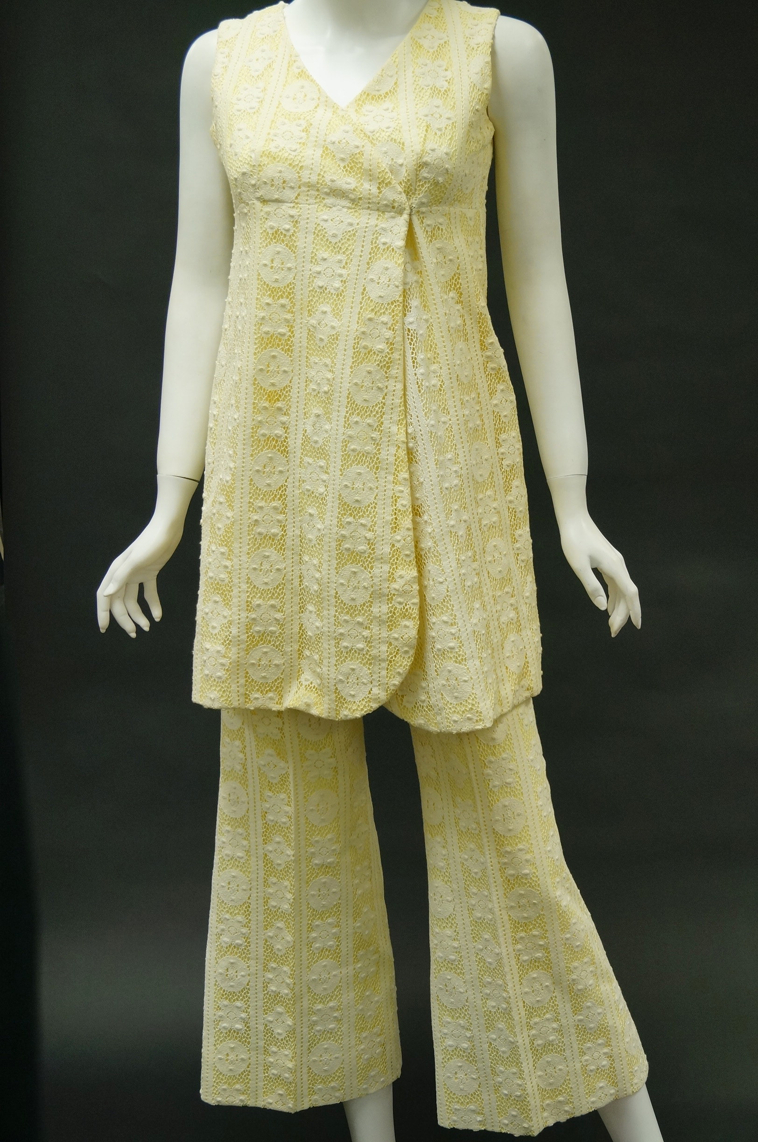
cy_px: 571
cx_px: 379
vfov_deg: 37.9
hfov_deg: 25.7
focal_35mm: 52
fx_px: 1664
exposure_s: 1/60
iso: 640
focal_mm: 35
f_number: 5
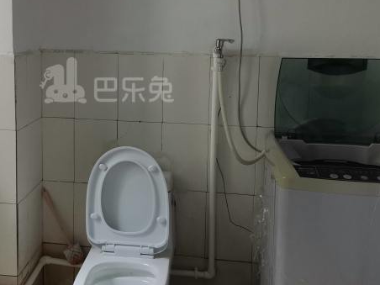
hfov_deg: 40.4
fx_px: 505
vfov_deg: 31.1
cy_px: 81
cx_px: 107
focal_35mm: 46
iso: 125
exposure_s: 1/100
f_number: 1.8
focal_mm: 4.75
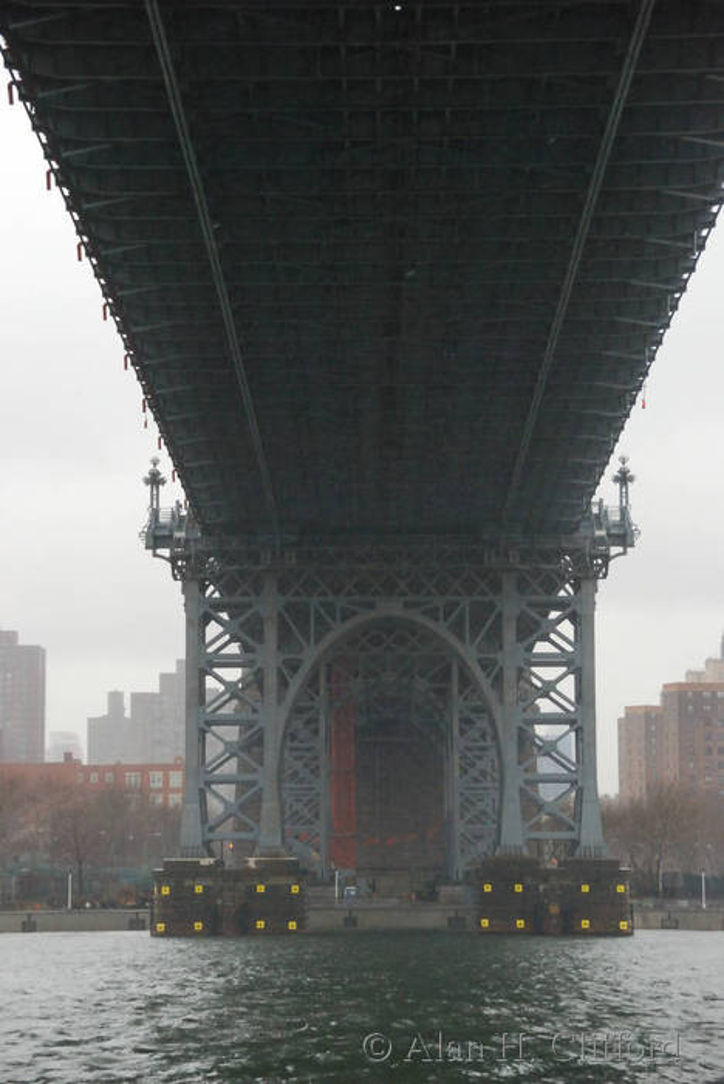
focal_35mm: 112
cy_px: 542
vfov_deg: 18.2
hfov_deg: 12.2
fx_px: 3387
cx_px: 362
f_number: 5
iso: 1600
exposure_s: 1/500
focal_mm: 75
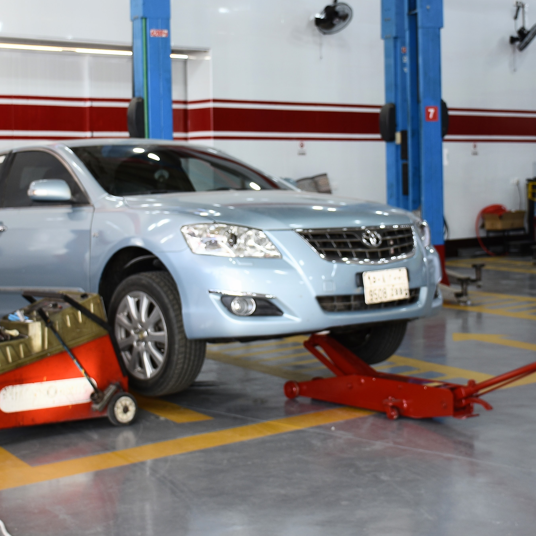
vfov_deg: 23.3
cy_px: 212
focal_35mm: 74
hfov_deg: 23.4
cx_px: 263
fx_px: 1296
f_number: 4.5
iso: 100
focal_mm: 26
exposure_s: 1/80
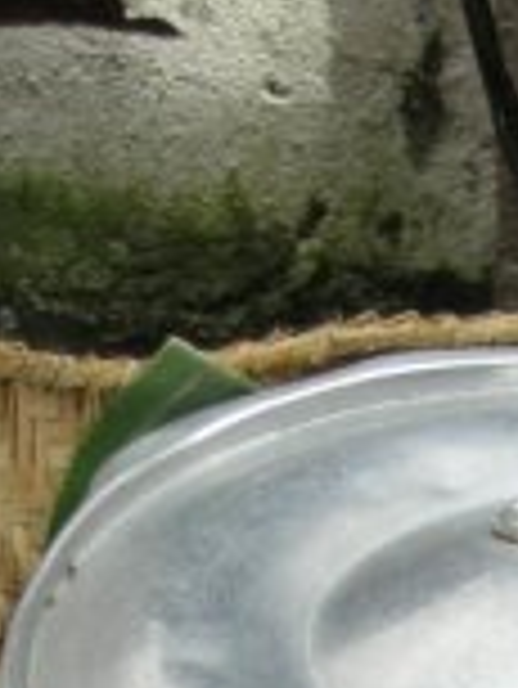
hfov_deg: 4.7
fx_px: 6256
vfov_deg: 6.2
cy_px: 1250
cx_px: 851
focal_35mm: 314
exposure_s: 1/65.2
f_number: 3.9
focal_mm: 15.7
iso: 64
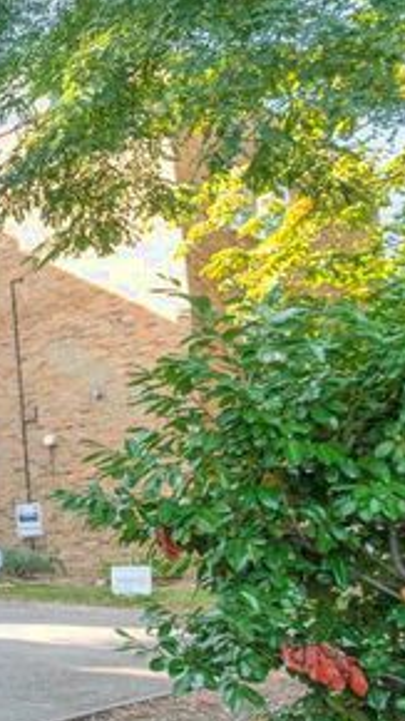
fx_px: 821
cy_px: 321
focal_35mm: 43
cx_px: -353
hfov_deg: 19.4
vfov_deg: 47.3
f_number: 5
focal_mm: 17
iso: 160
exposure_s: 1/80
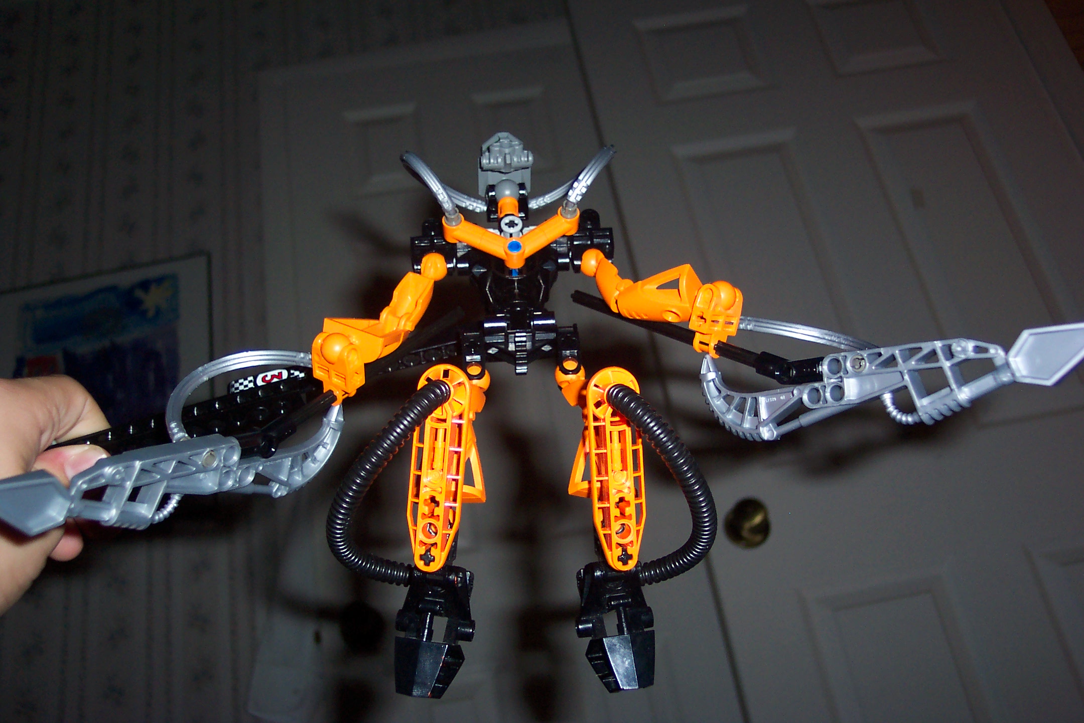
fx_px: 1144
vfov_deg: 35.1
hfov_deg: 50.7
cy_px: 362
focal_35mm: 38
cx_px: 542
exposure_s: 1/30
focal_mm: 8
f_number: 2.8
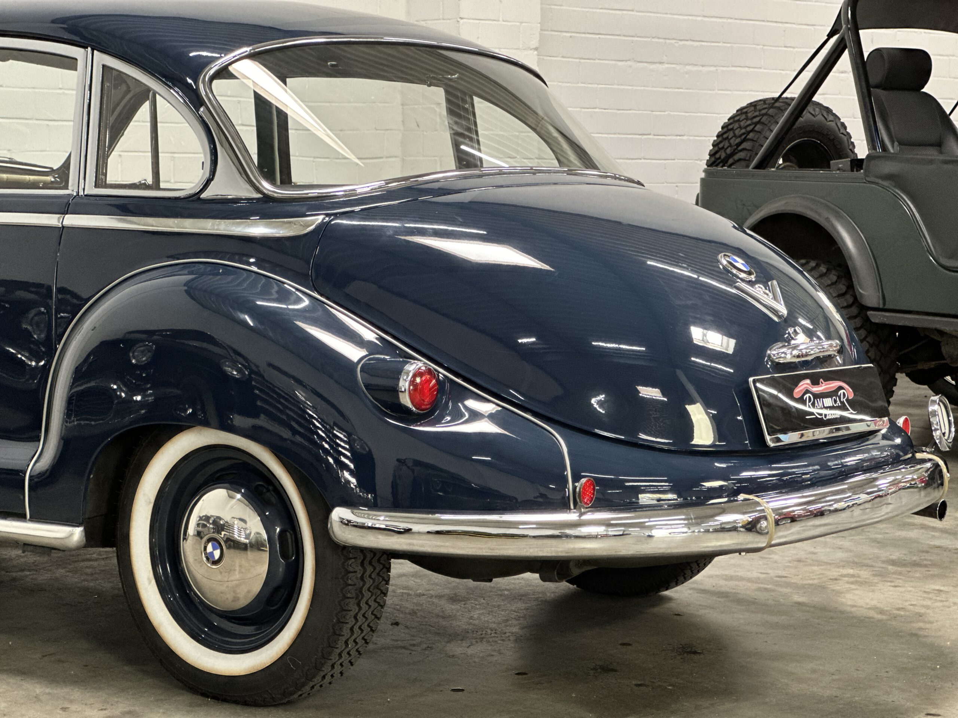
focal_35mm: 77
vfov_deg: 19.1
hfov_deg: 25.3
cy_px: 359
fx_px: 2131
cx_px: 479
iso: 400
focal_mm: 9
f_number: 2.8
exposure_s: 1/25
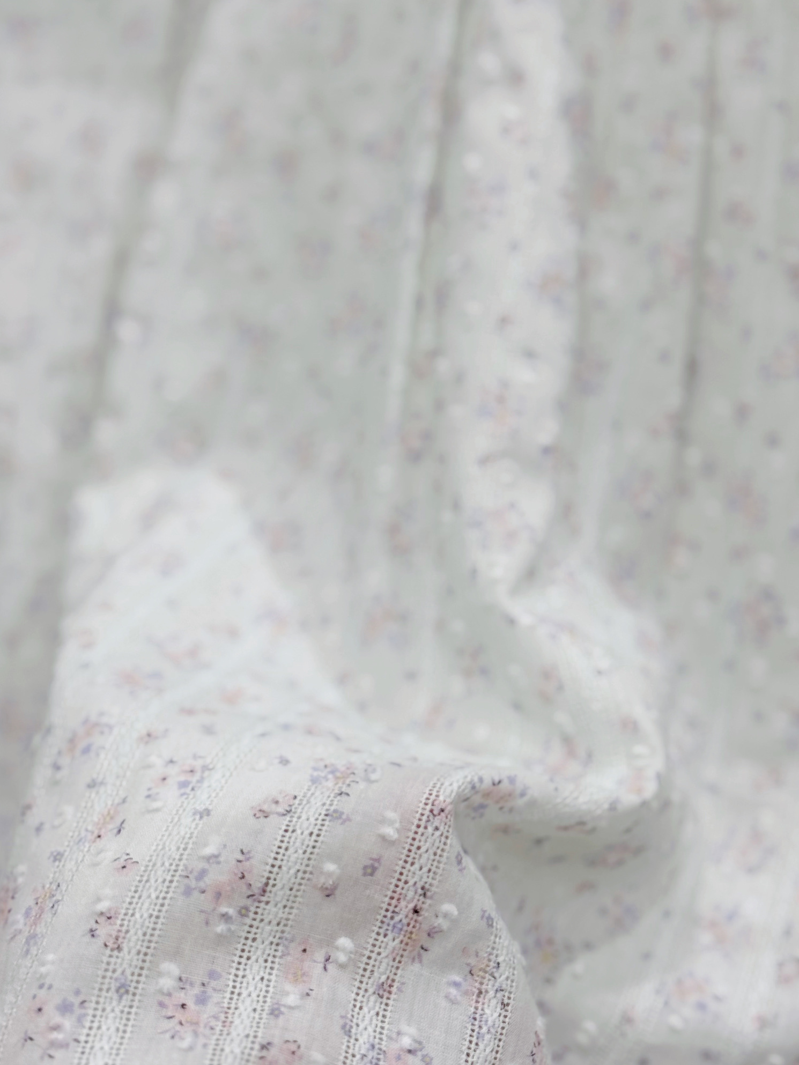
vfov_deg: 33.2
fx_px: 1785
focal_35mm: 58
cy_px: 606
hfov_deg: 25.2
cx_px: 418
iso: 50
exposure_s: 1/50
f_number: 1.78
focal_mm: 6.76
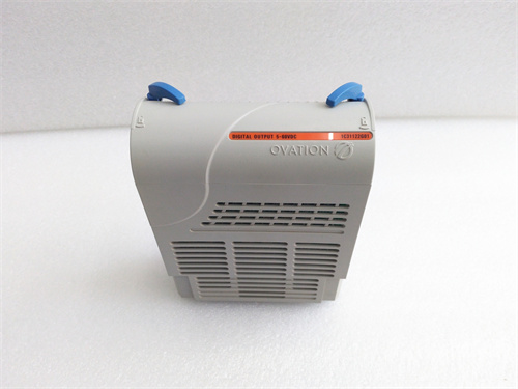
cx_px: 259
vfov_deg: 51.4
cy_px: 194
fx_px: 404
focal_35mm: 27
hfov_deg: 65.3
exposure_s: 1/33
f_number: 2
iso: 152
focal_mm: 3.79
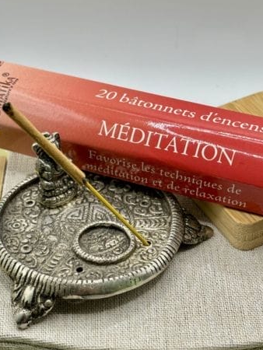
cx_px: 163
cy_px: 238
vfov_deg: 25.2
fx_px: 779
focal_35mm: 77
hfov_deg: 19.1
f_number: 1.6
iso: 32
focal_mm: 5.96
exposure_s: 1/139
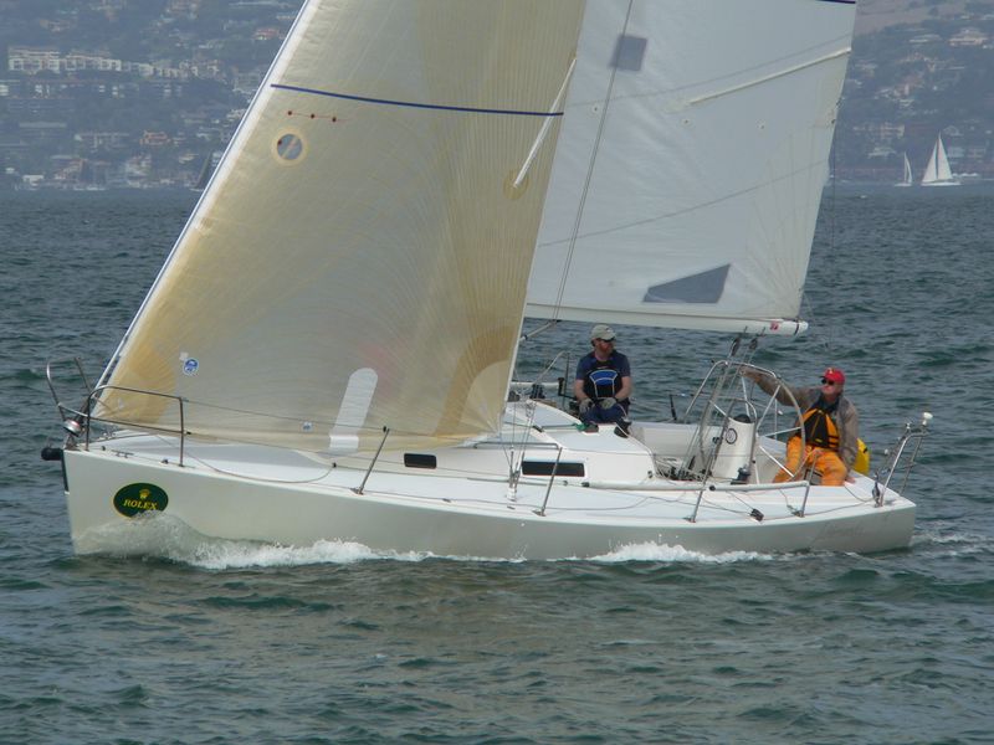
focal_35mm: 432
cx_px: 497
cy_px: 372
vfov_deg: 3.4
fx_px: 12405
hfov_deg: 4.6
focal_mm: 72
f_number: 5.6
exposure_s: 1/640
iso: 80
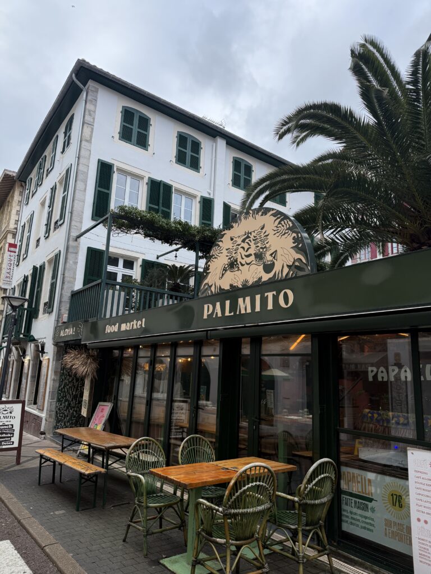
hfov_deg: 56.8
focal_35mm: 24
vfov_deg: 71.6
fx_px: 398
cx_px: 216
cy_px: 287
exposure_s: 1/421
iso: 100
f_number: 1.78
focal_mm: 6.76
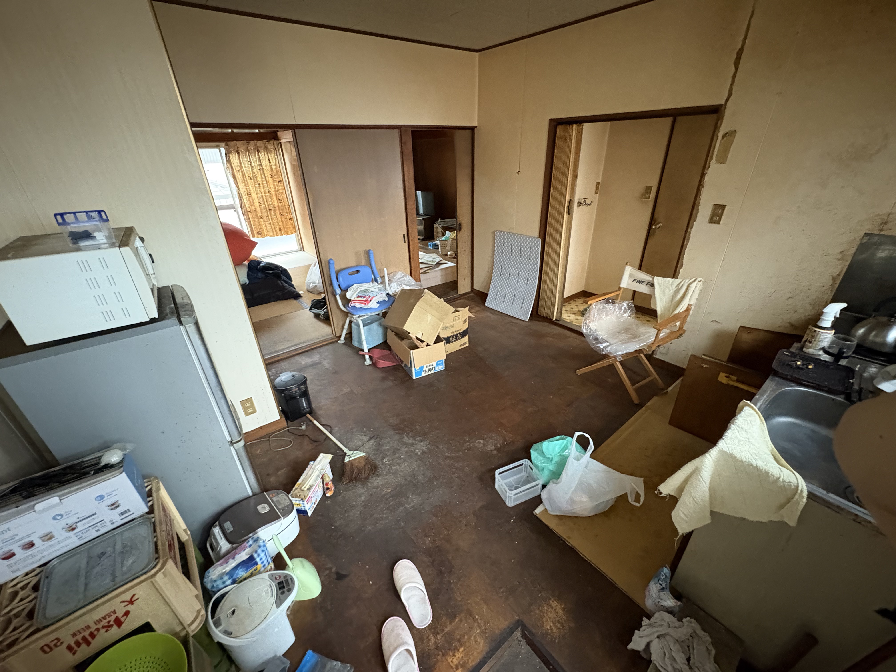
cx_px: 448
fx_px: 362
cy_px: 336
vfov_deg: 85.7
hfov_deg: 102.1
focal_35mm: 14
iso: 1000
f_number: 2.2
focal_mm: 2.22
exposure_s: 1/33
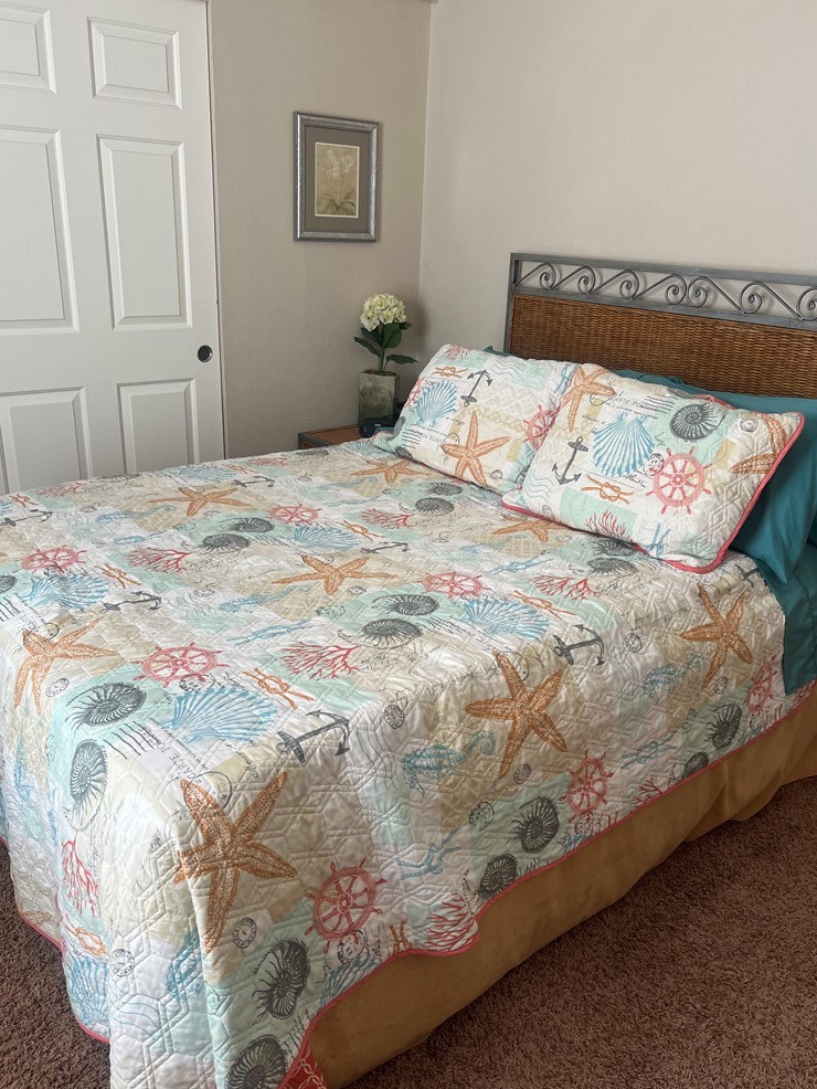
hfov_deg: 51.4
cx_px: 412
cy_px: 551
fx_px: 849
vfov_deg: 65.3
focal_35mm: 27
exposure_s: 1/121
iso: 100
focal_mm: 5.7
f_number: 1.5
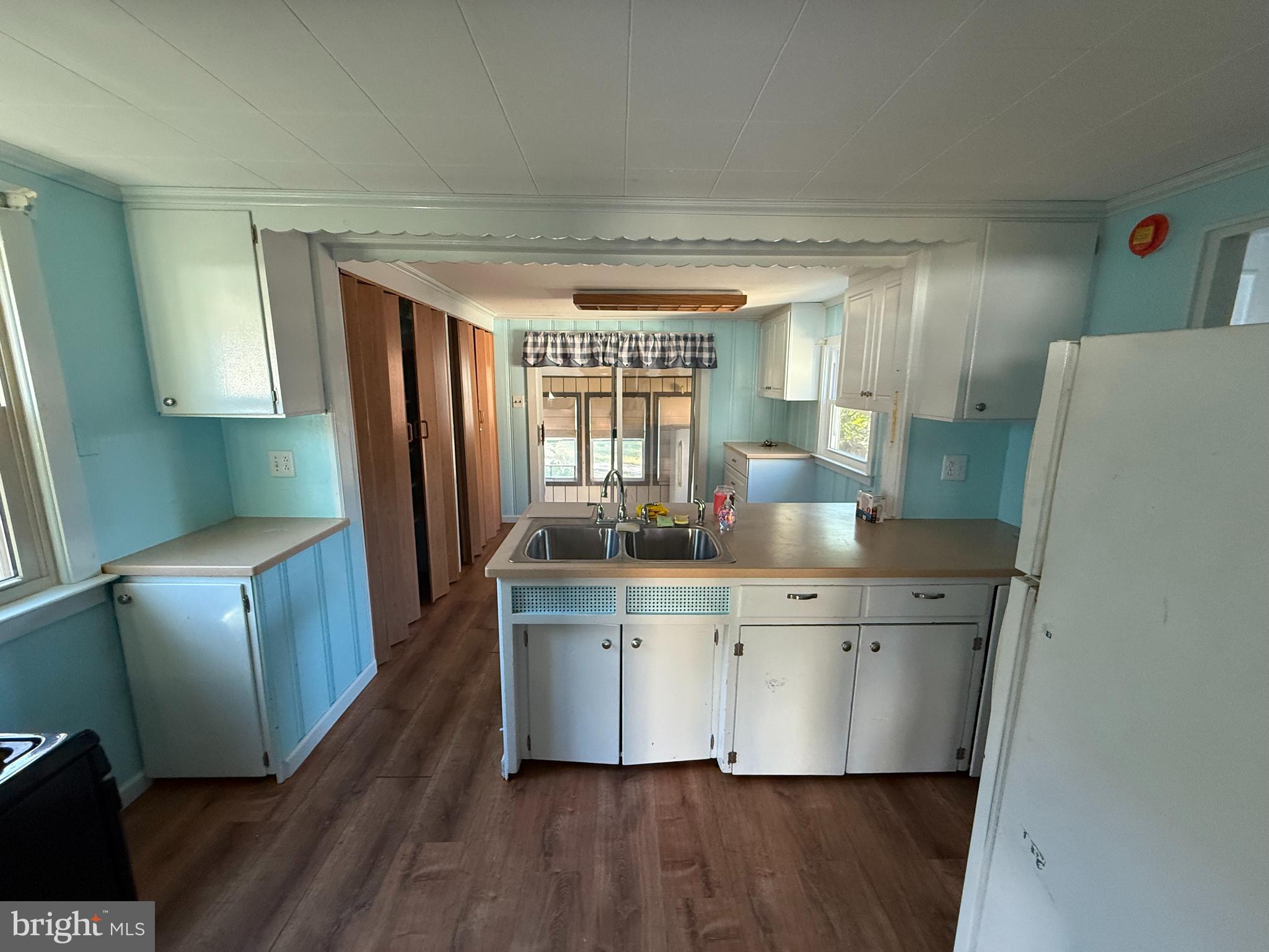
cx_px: 634
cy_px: 476
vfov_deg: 85.7
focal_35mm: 14
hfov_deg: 102.1
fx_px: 513
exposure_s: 1/99
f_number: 2.2
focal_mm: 2.22
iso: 320
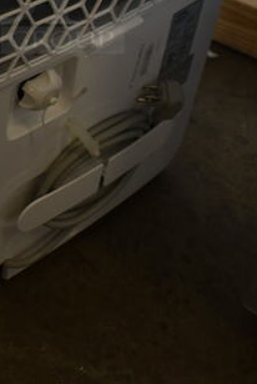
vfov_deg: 24.1
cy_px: -12
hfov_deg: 16.7
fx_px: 855
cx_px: -14
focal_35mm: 80
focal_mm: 18
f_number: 4
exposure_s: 1/60
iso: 100
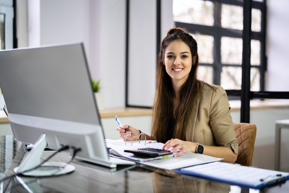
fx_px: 401
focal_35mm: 50
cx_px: 144
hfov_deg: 39.6
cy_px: 96
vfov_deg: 27.0
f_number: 1.4
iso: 250
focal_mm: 50
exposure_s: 1/160
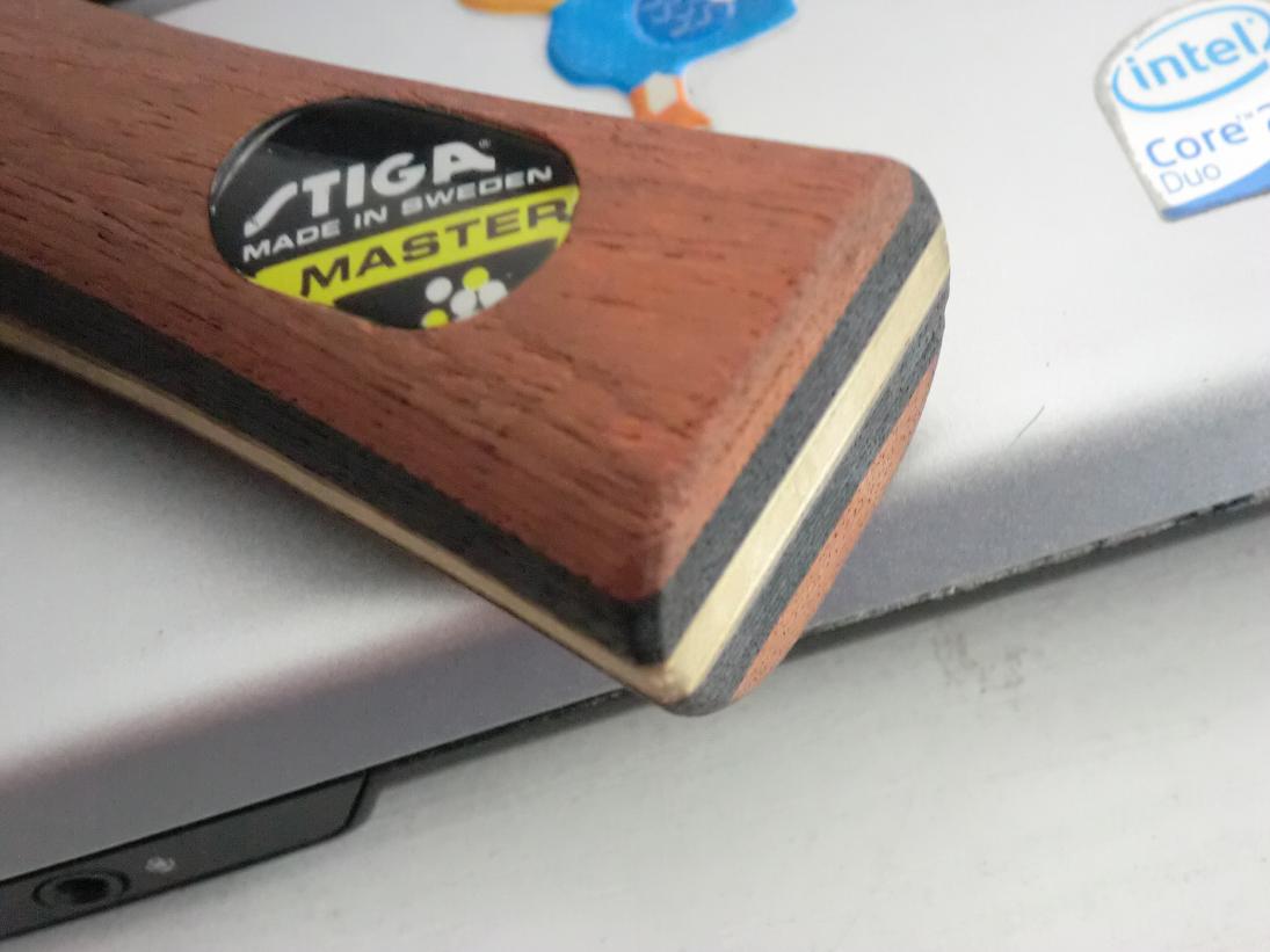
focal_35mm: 47
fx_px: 1724
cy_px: 476
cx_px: 635
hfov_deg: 40.4
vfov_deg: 30.9
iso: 800
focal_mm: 8.46
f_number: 3.4
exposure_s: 1/30
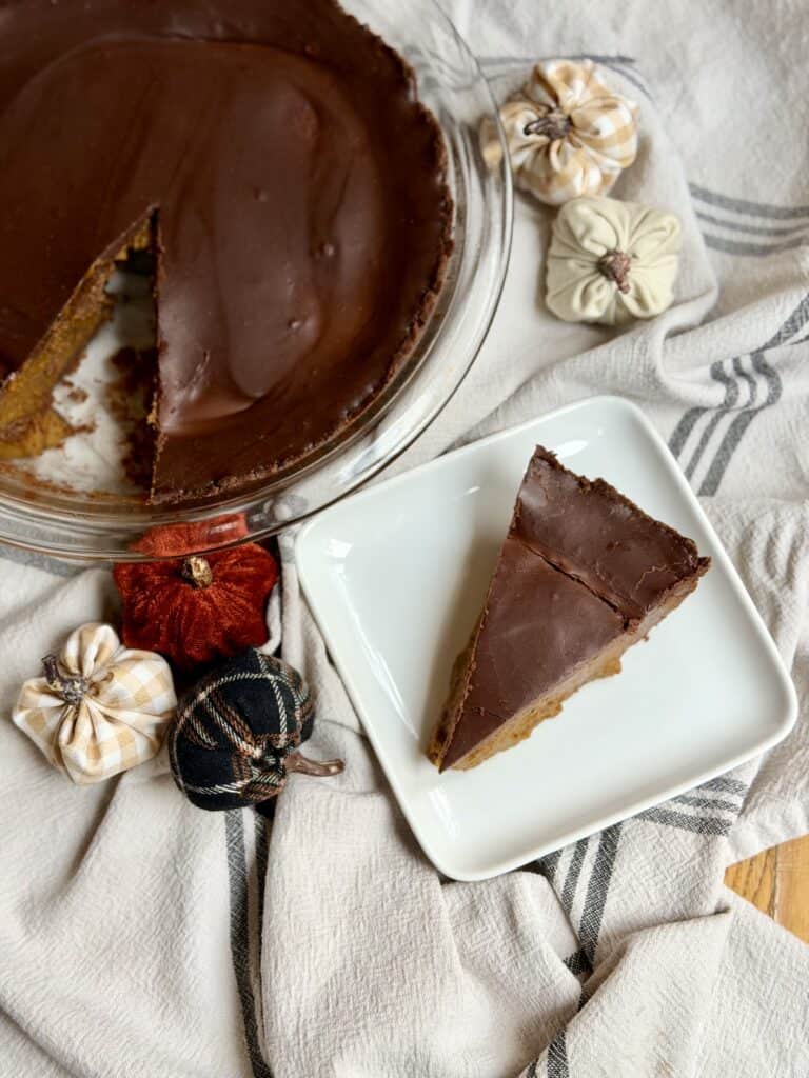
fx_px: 1496
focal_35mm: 48
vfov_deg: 39.7
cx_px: 404
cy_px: 539
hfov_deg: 30.3
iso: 50
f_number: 1.78
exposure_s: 1/60
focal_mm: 6.76
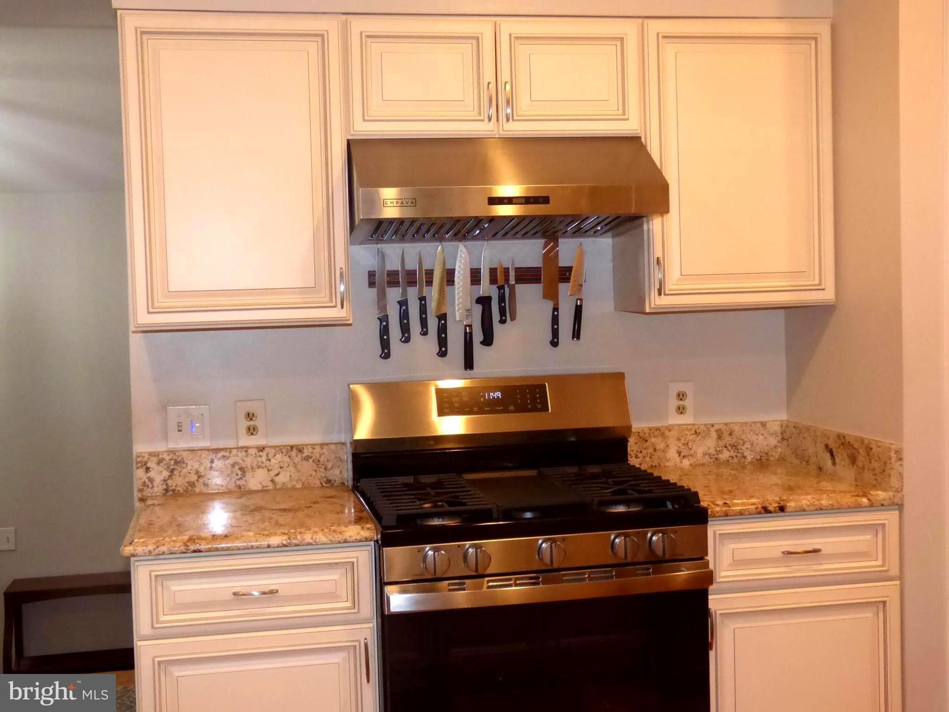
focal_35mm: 45
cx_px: 474
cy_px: 356
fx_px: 1234
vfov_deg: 32.2
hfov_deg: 42.1
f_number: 3.7
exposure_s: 1/60
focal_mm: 7.79
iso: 800
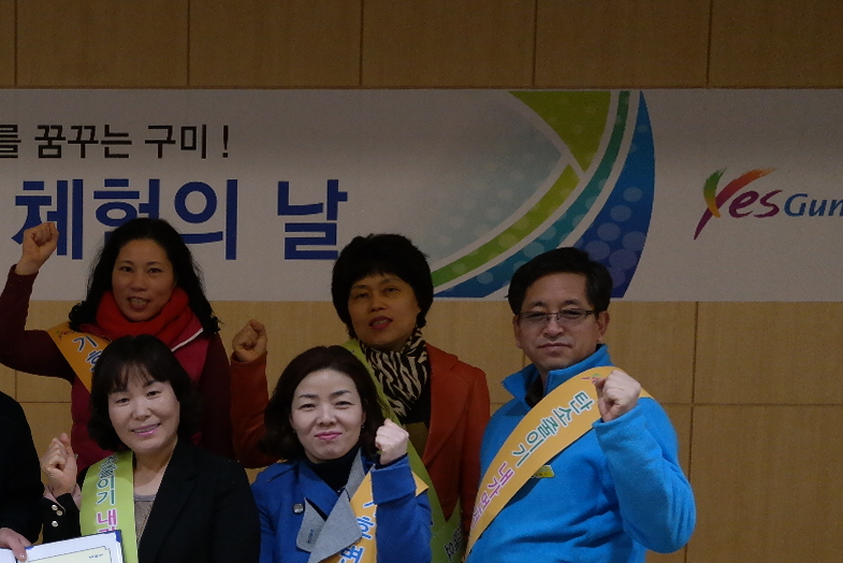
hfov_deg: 29.1
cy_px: 532
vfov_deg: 20.1
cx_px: 57
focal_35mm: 66
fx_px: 1546
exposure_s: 1/40
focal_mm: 20
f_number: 3.5
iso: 1600
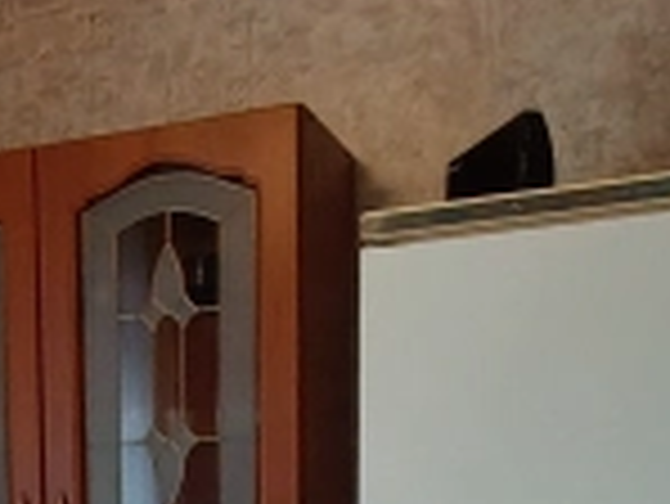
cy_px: 688
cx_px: 36
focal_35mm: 71
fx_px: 1375
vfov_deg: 18.9
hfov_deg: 26.2
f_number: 2.2
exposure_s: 1/50
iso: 612
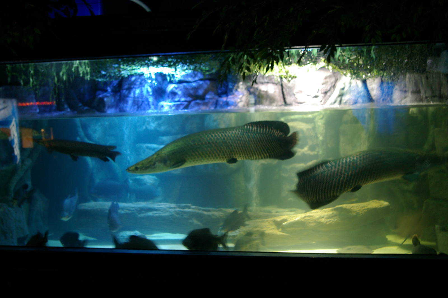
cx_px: 224
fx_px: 522
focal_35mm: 42
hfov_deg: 46.4
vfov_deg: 31.8
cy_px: 149
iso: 400
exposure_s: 1/4
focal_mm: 28
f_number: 4
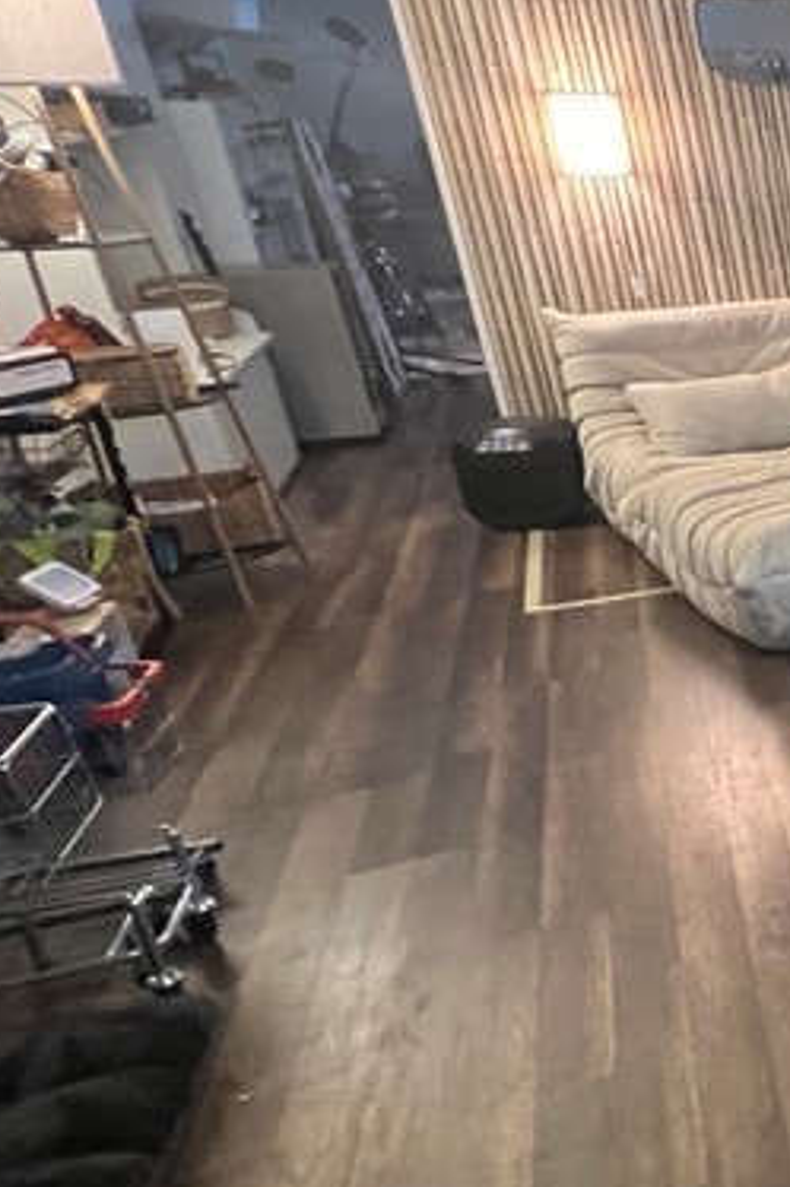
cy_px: 600
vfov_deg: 51.9
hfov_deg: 20.3
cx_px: 1523
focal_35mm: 37
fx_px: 1219
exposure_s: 1/40
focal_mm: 1.57
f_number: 1.8
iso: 640
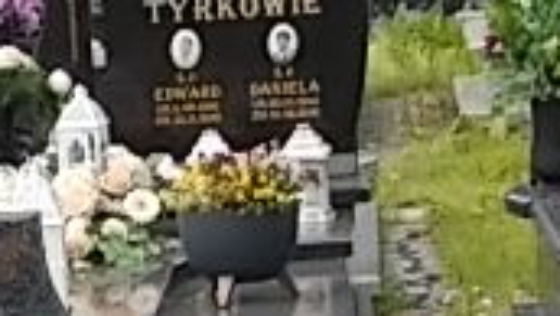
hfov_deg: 10.0
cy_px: 622
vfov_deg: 5.7
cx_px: -381
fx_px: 3076
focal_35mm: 207
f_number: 3.6
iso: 80
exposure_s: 1/320
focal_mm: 7.2
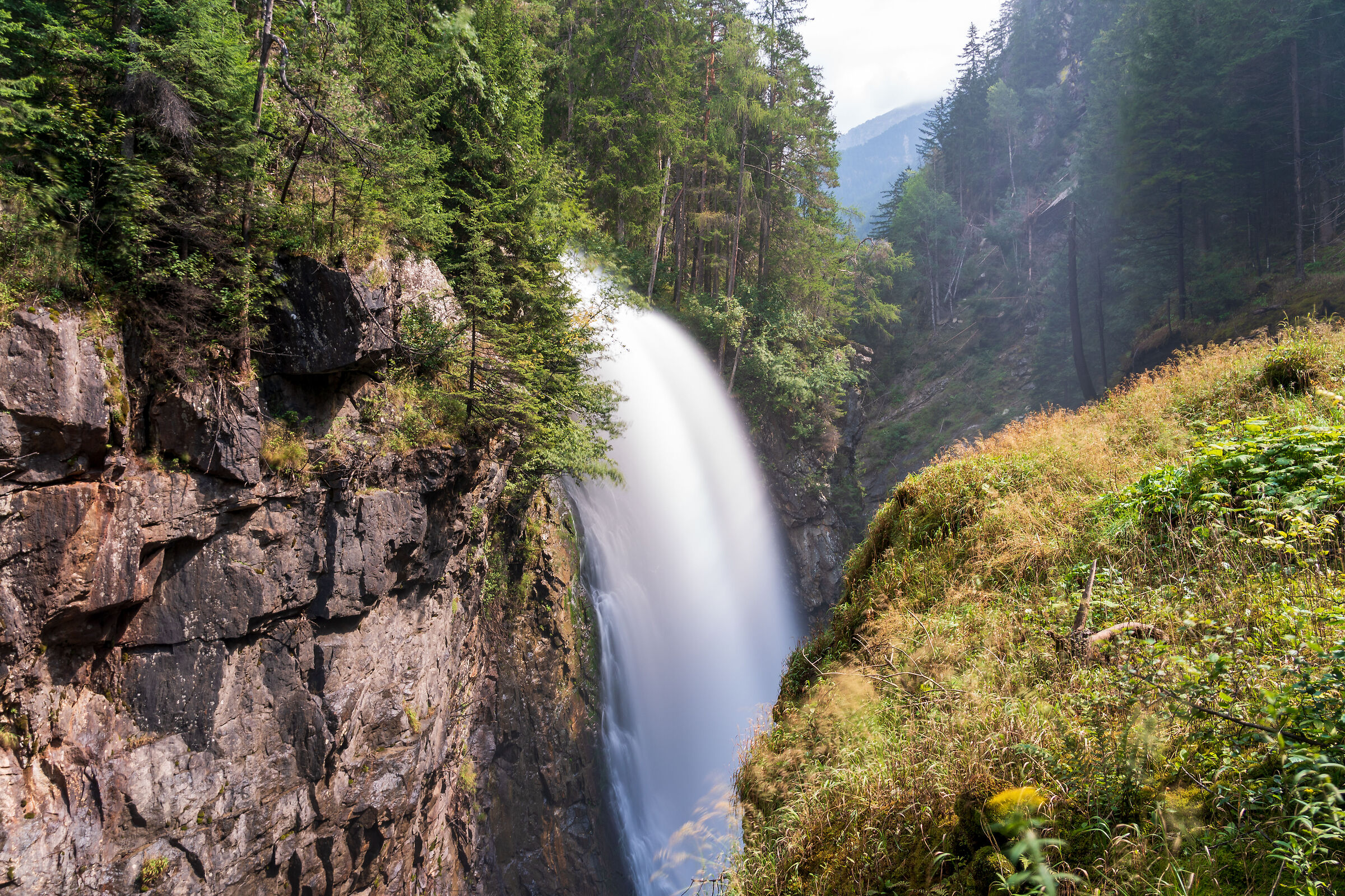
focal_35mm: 24
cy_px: 448
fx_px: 897
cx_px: 672
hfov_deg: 73.7
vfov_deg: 53.1
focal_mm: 24
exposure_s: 25
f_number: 8
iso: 50
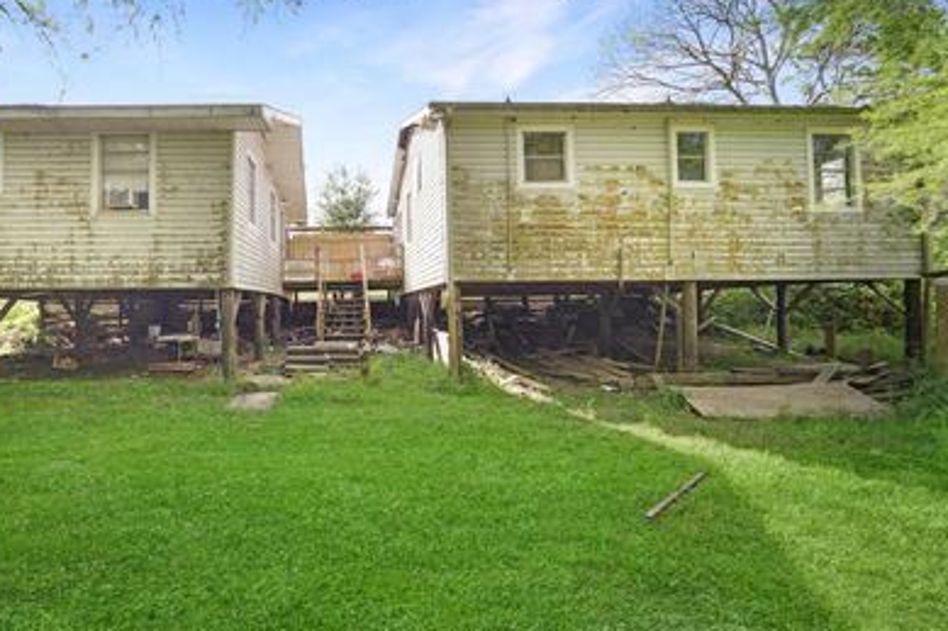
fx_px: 474
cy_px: 313
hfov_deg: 88.0
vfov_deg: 67.3
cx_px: 348
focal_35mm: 18
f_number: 7.1
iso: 100
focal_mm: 14
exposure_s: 1/25
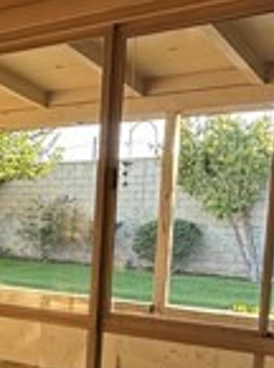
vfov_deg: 30.6
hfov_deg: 20.0
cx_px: -147
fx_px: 657
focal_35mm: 62
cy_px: 284
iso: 64
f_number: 2.2
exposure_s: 1/99
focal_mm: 2.22
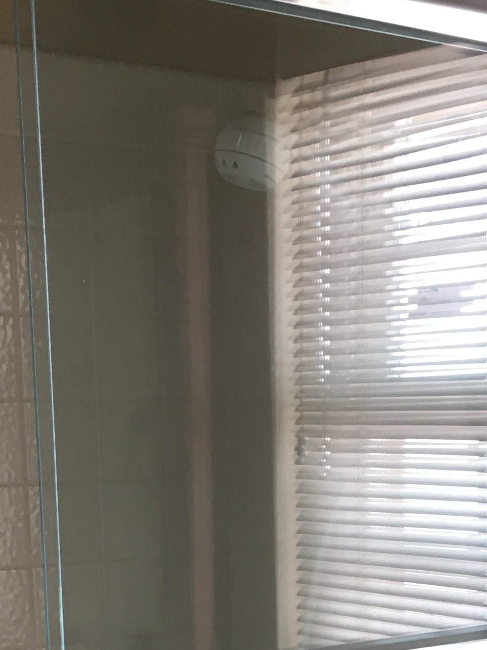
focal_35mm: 83
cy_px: 719
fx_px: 1557
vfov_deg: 22.2
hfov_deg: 17.7
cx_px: 315
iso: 64
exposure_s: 1/30
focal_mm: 4.15
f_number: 2.2
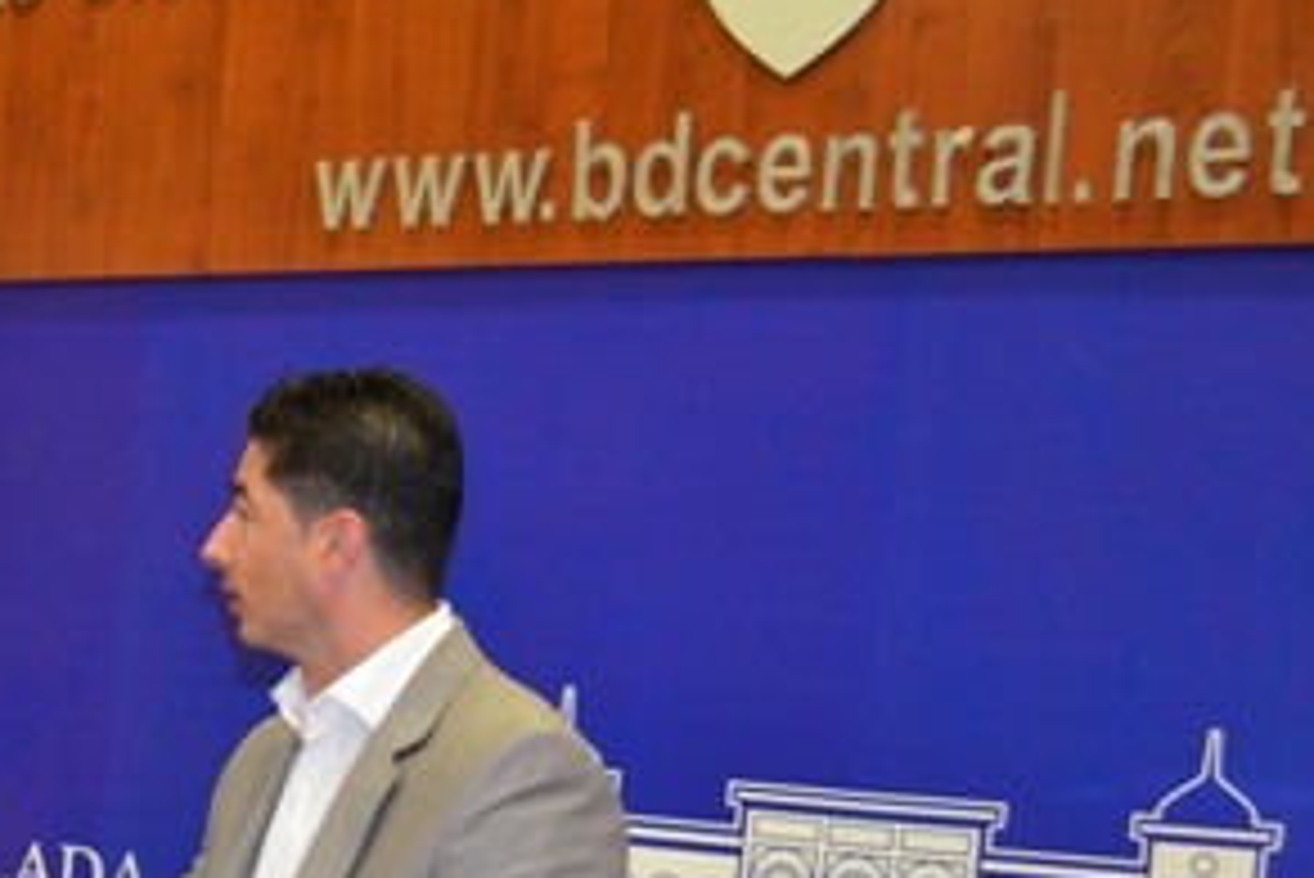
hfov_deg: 24.1
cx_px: -112
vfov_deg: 16.8
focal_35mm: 79
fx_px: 2885
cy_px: 943
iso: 720
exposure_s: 1/60
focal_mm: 24
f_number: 4
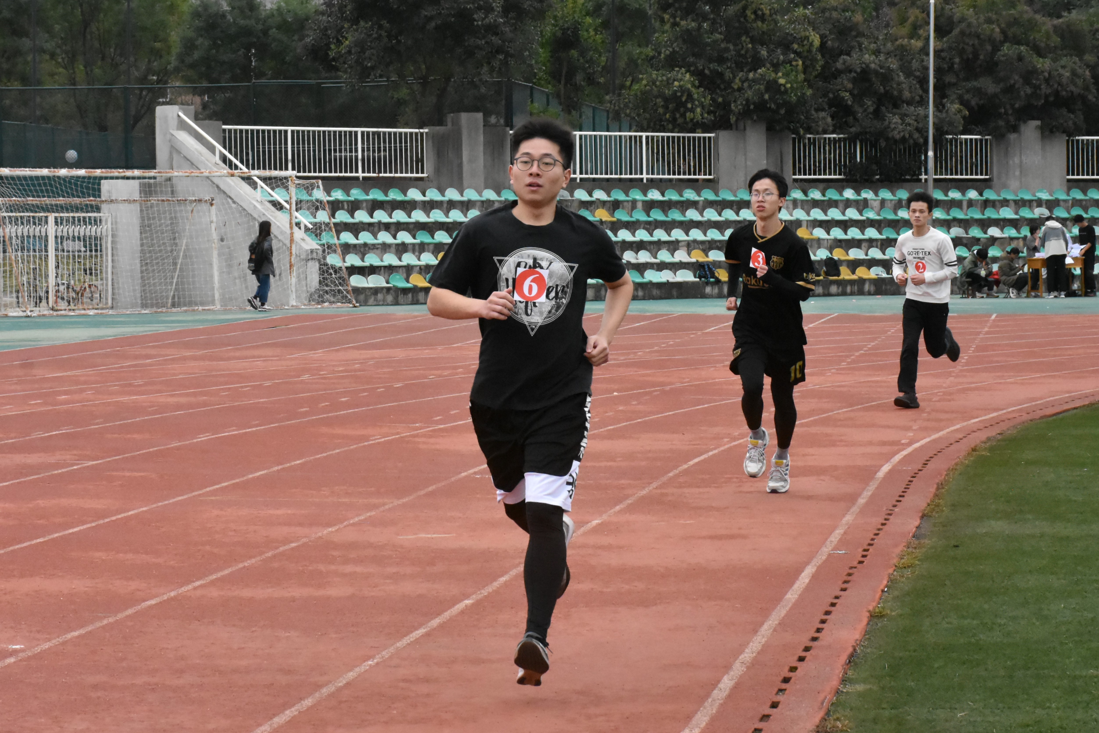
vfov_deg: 17.5
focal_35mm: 78
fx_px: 2381
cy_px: 366
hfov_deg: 26.0
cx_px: 550
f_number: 10
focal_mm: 52
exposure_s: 1/6400
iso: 6400
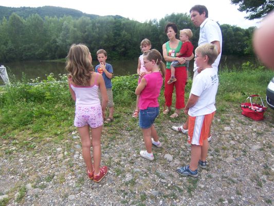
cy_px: 103
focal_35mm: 23
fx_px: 182
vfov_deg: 58.9
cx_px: 137
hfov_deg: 73.9
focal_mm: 3.8
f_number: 2.8
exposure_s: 1/320
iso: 64
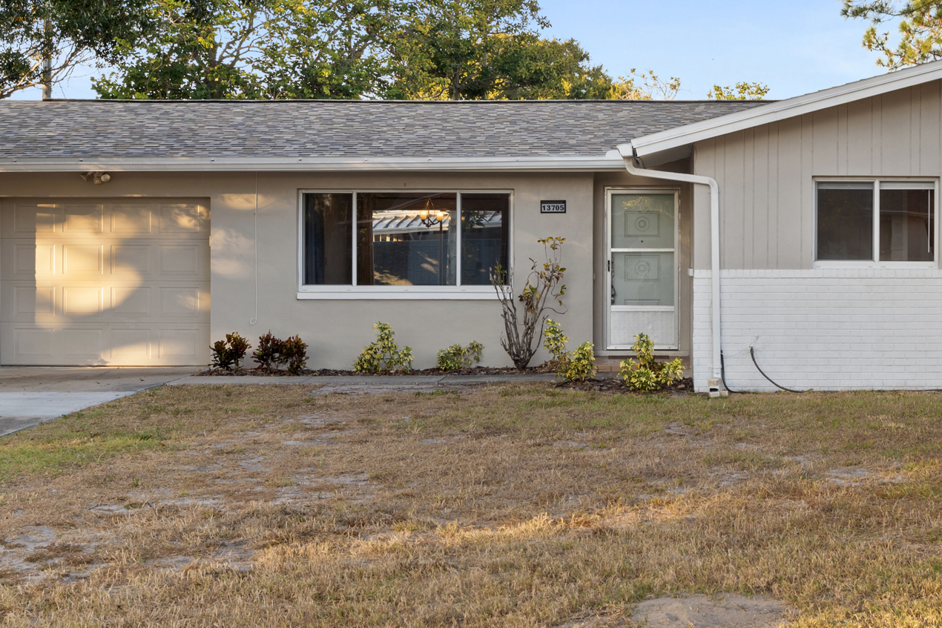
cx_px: 656
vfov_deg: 21.6
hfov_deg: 31.5
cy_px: 266
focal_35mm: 63
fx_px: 1649
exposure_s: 1/13
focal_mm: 32
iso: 250
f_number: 9
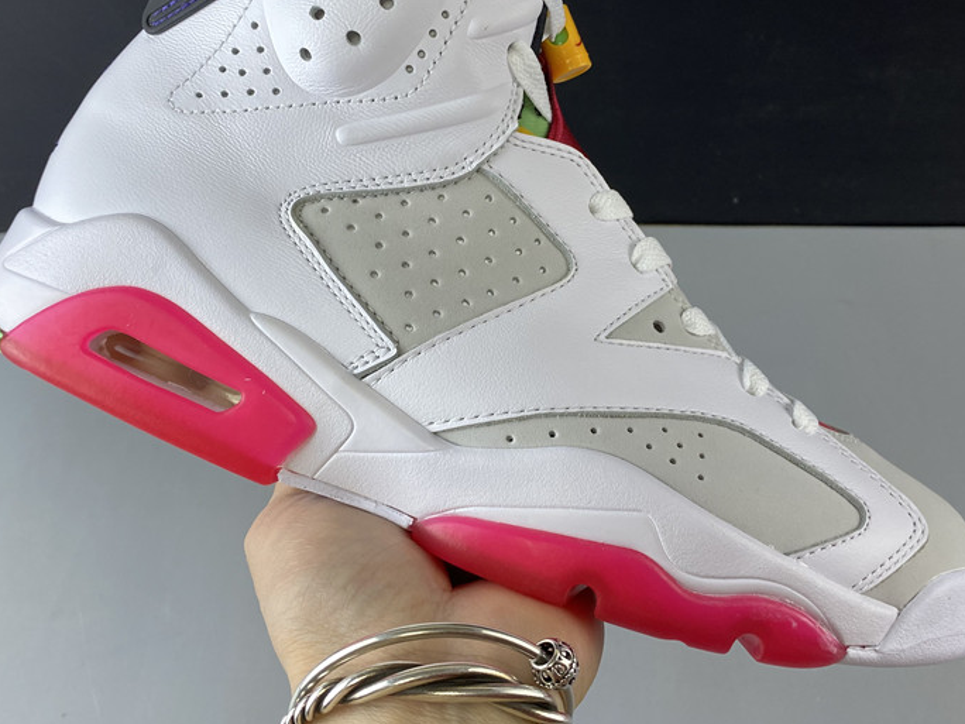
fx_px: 1059
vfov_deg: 37.5
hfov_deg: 48.9
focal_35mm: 38
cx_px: 516
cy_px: 278
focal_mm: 4.25
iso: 64
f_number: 1.8
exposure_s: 1/100
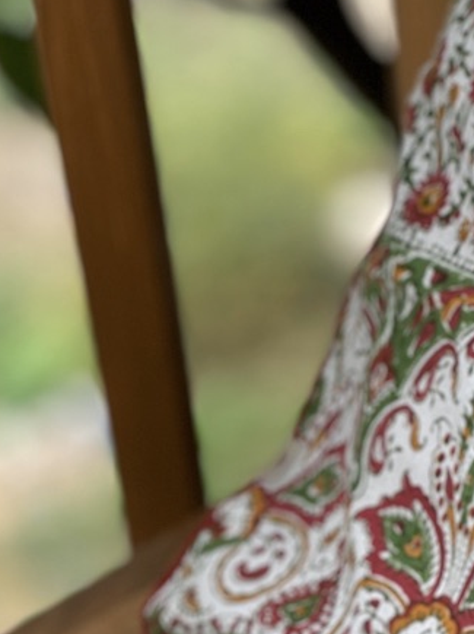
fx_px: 3692
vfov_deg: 9.7
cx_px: 521
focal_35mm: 202
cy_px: 768
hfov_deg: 7.3
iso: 50
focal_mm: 9
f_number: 2.8
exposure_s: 1/99
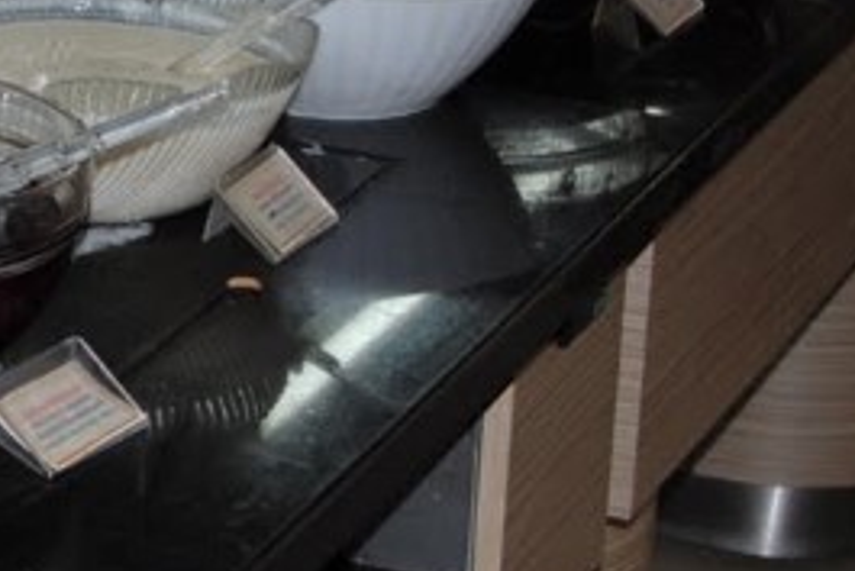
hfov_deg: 12.8
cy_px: 248
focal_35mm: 156
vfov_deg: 8.8
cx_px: -169
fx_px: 3707
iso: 200
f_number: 4.5
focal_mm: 24
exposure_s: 1/60
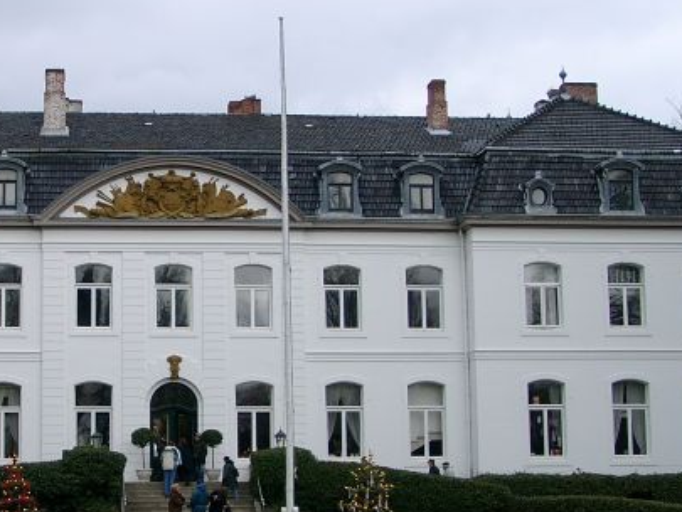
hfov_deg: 24.3
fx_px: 1557
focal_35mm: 79
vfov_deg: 18.7
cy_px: 244
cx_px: 138
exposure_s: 1/81.6
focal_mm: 8.4
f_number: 2.8
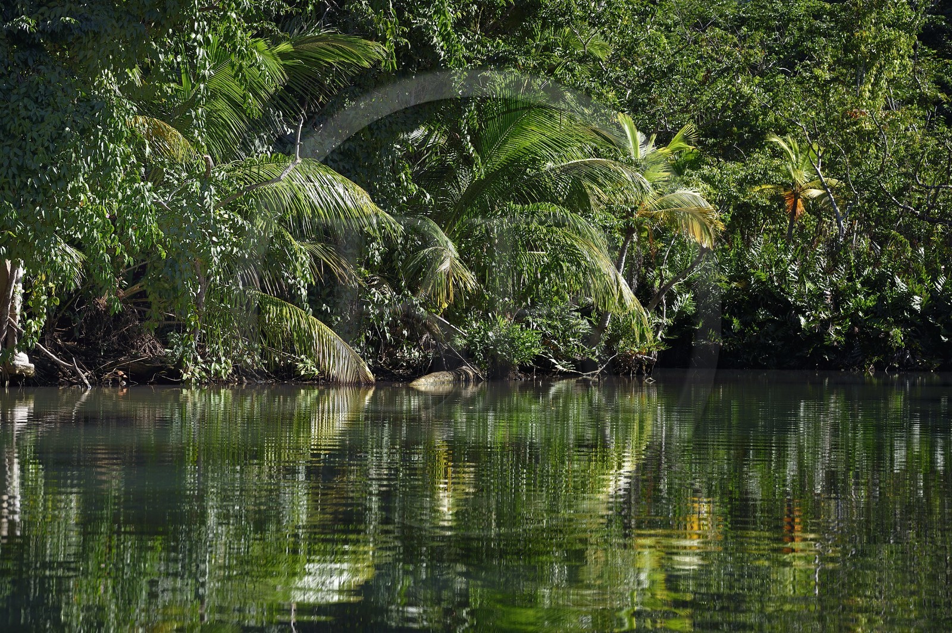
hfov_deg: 17.1
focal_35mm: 120
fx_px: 3171
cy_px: 316
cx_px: 476
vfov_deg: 11.4
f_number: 7.1
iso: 200
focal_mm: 120
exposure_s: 1/320
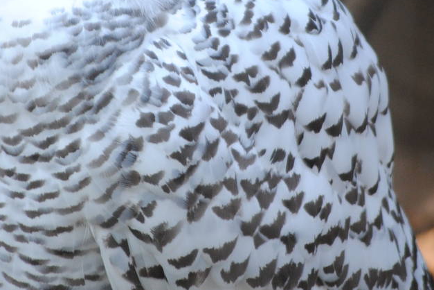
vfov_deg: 2.7
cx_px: 183
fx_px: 6236
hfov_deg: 4.0
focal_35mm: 517
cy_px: 23
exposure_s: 1/60
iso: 400
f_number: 5
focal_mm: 135
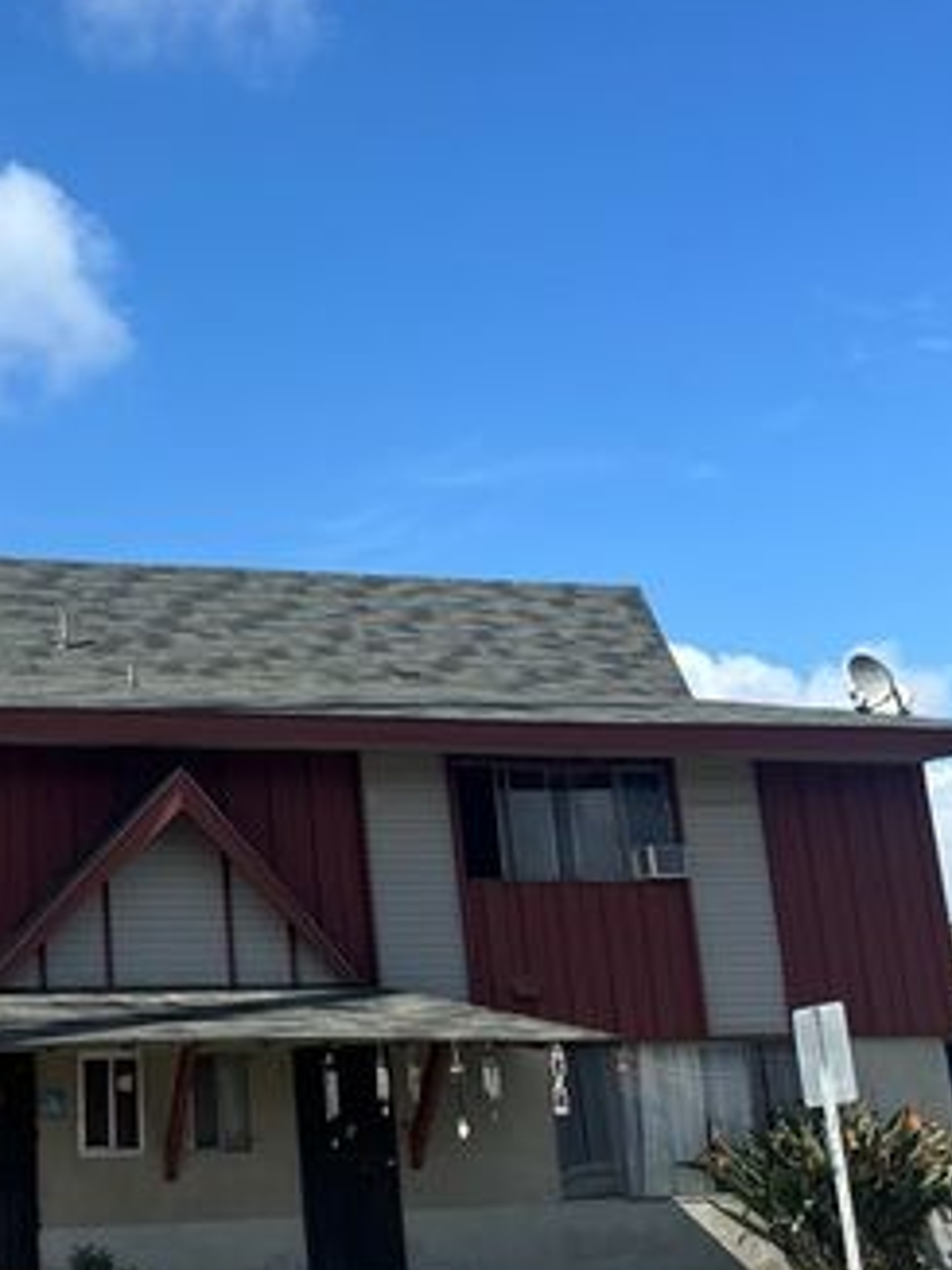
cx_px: 85
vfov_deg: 36.1
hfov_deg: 26.5
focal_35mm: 53
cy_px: 561
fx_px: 1945
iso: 50
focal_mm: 5.96
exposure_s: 1/3106
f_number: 1.6
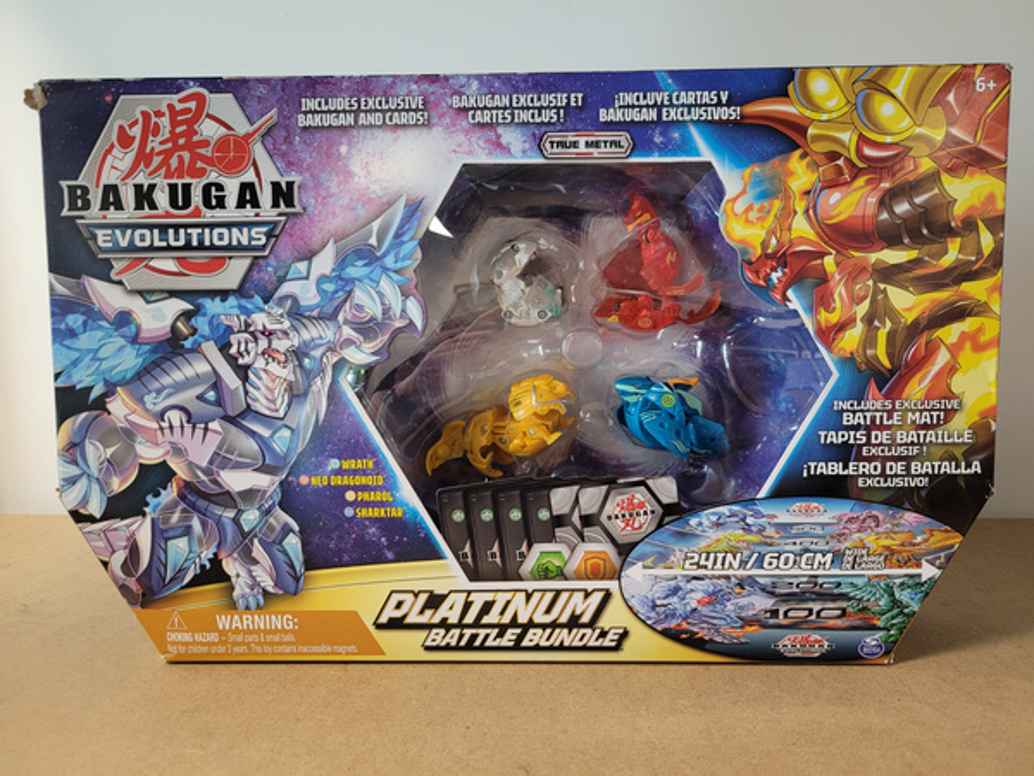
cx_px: 517
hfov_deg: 67.3
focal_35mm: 26
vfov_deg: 53.1
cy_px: 388
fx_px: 777
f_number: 1.8
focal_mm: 5.4
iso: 250
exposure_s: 1/100
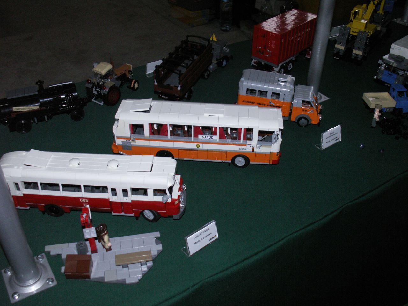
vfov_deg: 40.7
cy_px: 153
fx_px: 413
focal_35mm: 35
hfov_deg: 52.6
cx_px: 204
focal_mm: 5.86
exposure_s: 1/60
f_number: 2.8
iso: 160
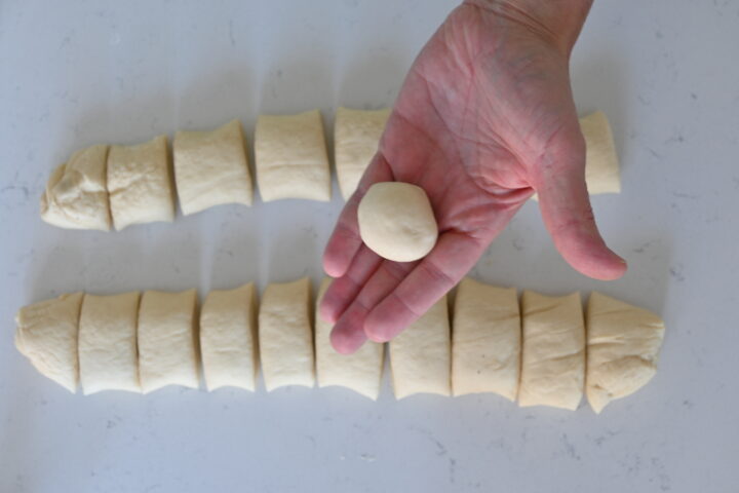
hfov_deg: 41.7
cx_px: 370
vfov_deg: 28.5
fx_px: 970
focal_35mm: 47
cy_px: 246
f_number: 5.6
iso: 100
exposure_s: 1/8
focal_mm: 31.5
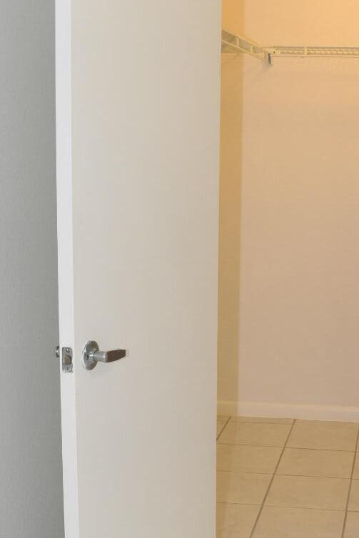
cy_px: 274
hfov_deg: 22.9
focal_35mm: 58
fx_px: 867
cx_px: 305
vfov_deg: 34.5
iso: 400
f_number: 5
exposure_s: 1/100
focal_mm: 18
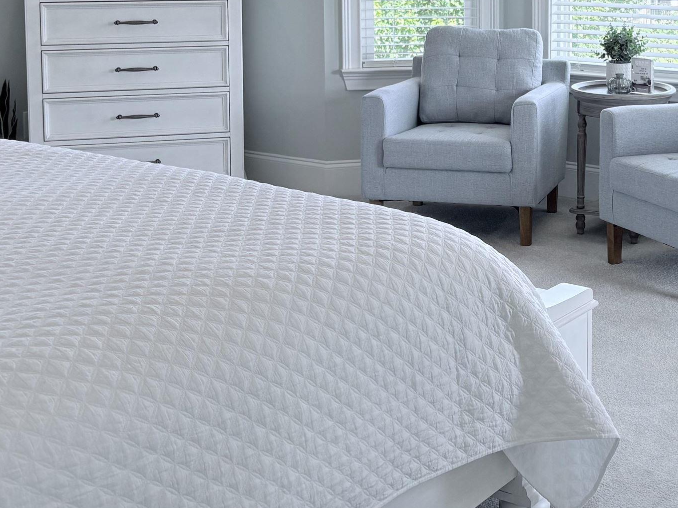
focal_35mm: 59
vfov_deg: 23.9
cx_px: 558
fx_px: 1155
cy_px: 18
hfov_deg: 31.7
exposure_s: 1/229
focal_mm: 5.96
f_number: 1.6
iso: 80
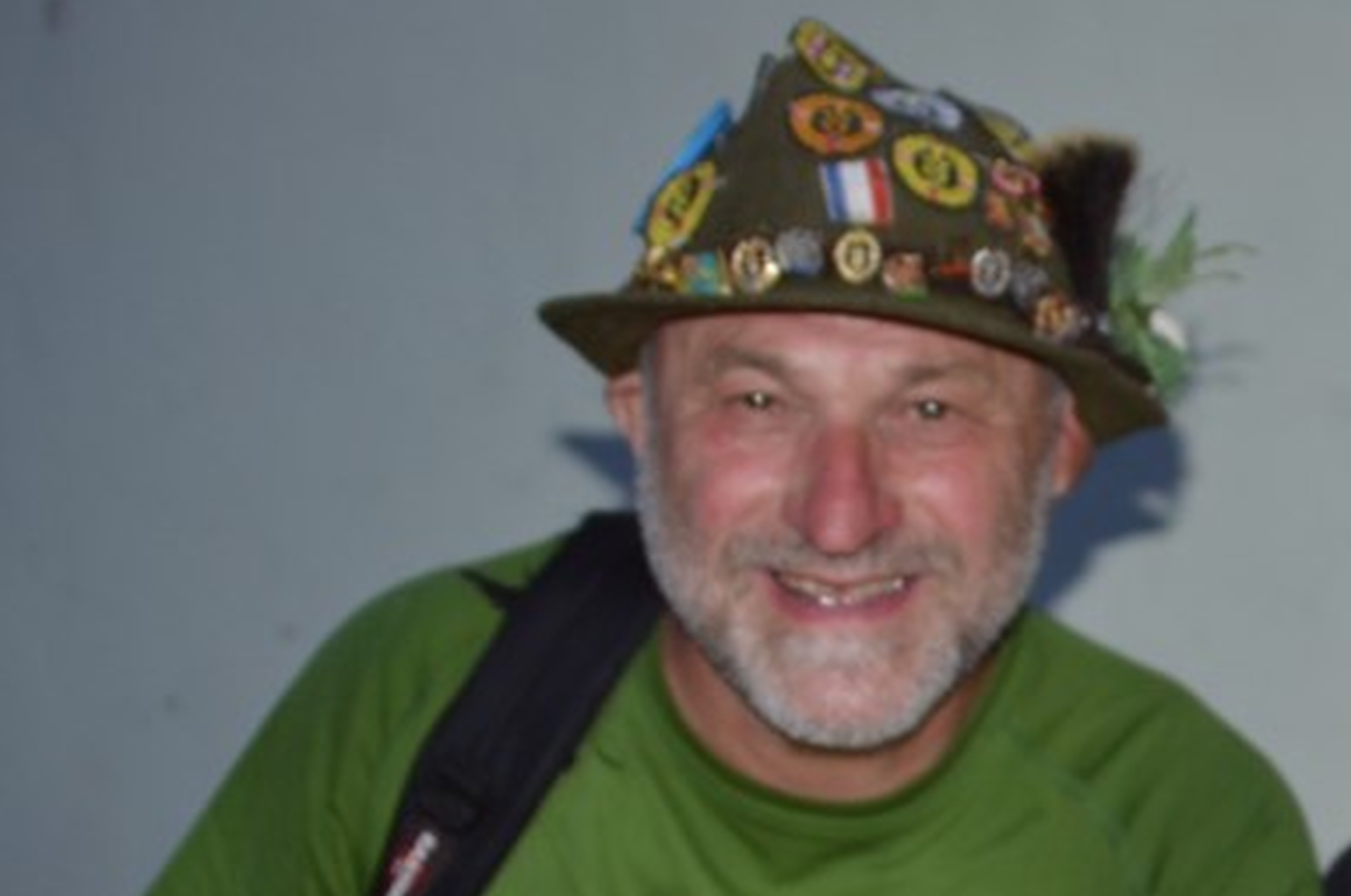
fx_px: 2961
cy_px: 752
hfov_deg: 24.8
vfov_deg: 17.1
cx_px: 1252
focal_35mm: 79
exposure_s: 1/60
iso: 400
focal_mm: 28
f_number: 3.5
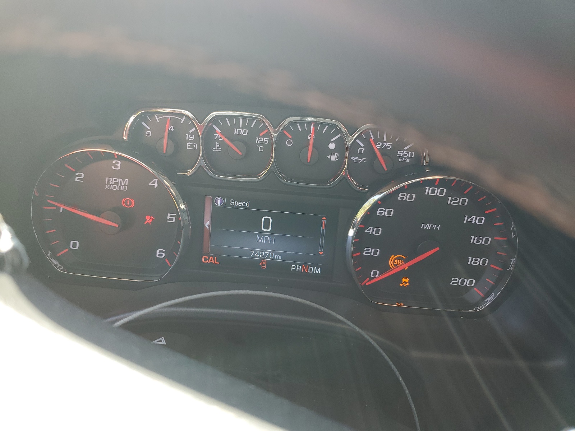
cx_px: 288
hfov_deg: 67.3
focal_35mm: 26
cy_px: 216
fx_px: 432
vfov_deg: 53.1
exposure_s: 1/123
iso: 50
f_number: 1.5
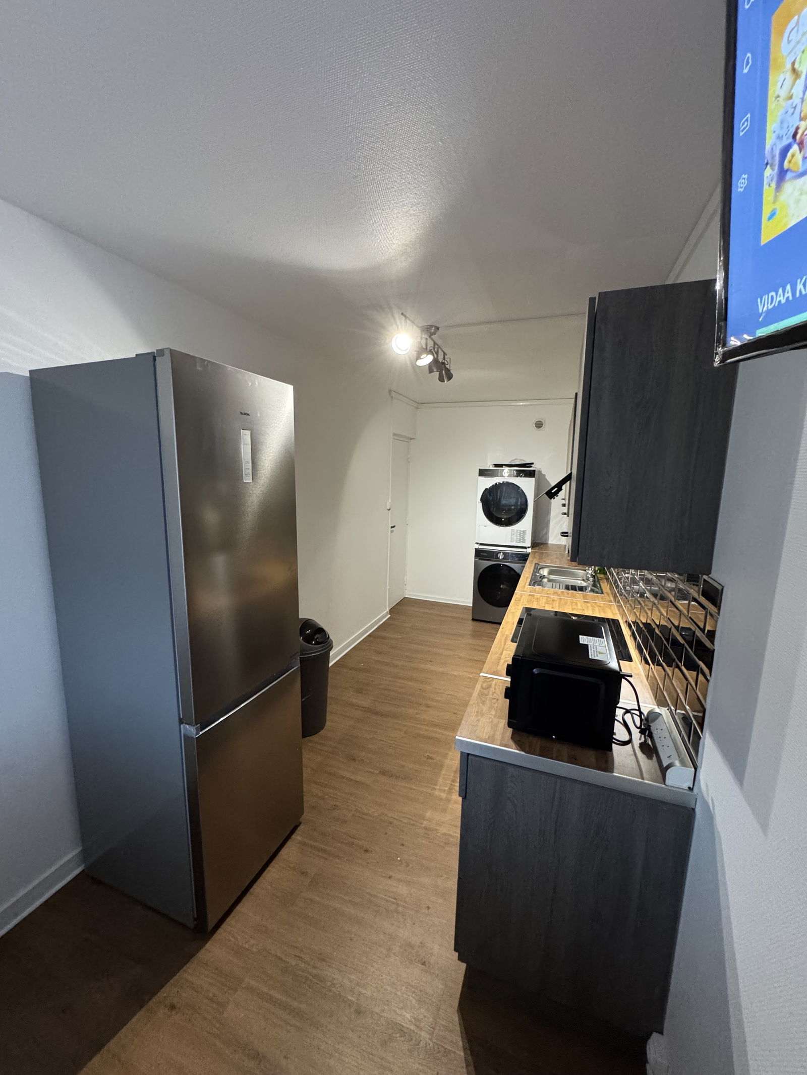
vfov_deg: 102.1
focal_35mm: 14
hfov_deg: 85.7
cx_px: 404
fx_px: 435
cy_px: 538
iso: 640
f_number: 2.2
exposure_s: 1/60
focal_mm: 2.22
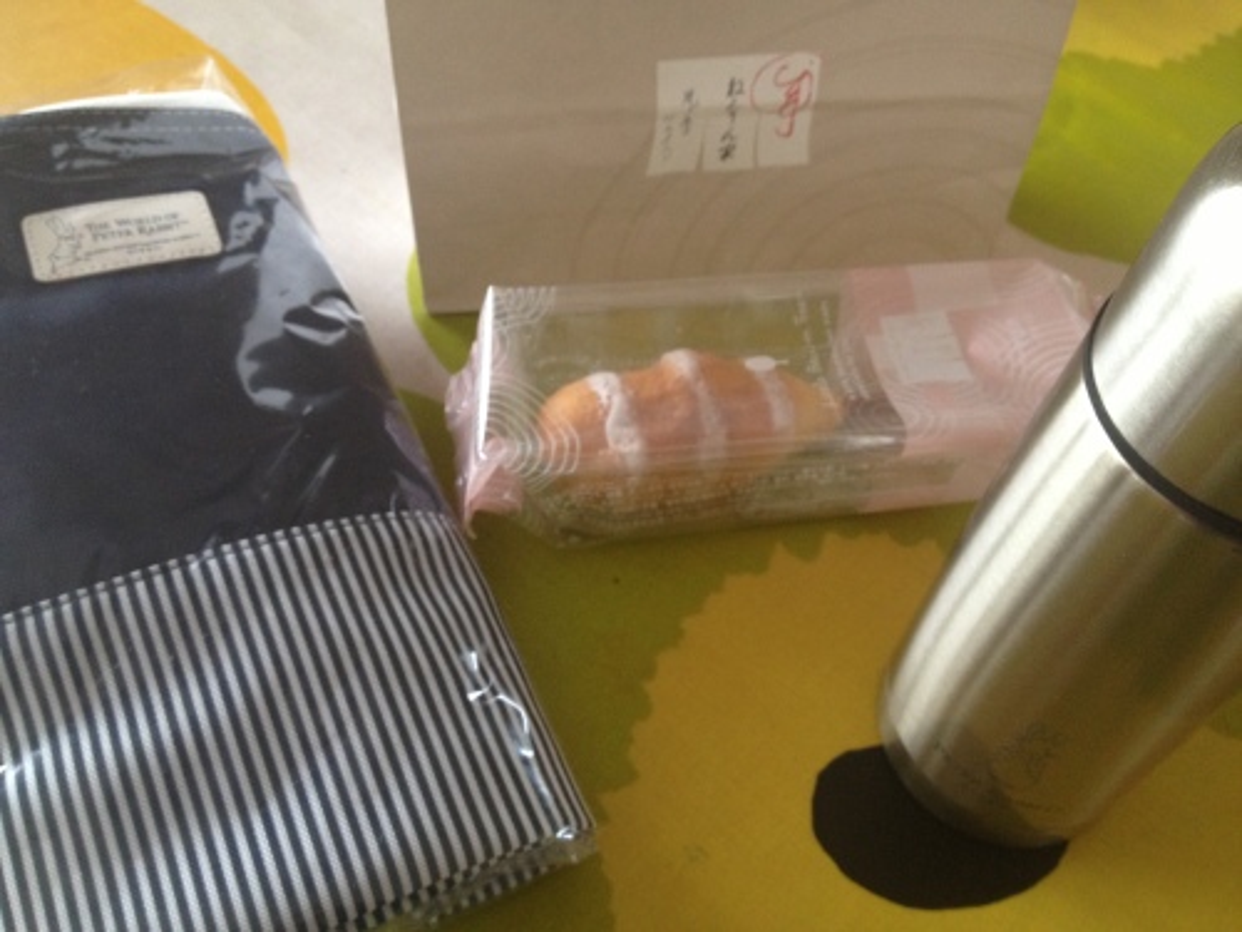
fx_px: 1256
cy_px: 466
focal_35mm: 35
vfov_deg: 40.7
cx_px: 621
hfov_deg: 52.6
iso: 160
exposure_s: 1/20
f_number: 2.4
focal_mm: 4.28
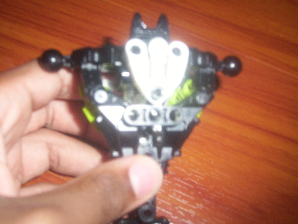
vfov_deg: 34.3
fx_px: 362
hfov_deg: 44.8
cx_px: 149
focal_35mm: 42
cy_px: 112
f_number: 3.4
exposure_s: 1/40
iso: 80
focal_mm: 7.1
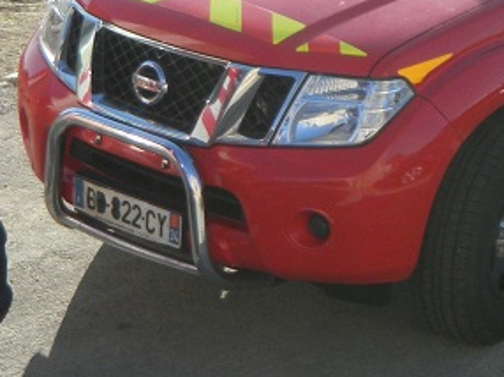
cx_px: 555
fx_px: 2342
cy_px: -69
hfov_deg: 12.1
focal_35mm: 161
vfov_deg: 9.1
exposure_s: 1/340
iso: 80
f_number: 4.1
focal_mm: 8.3
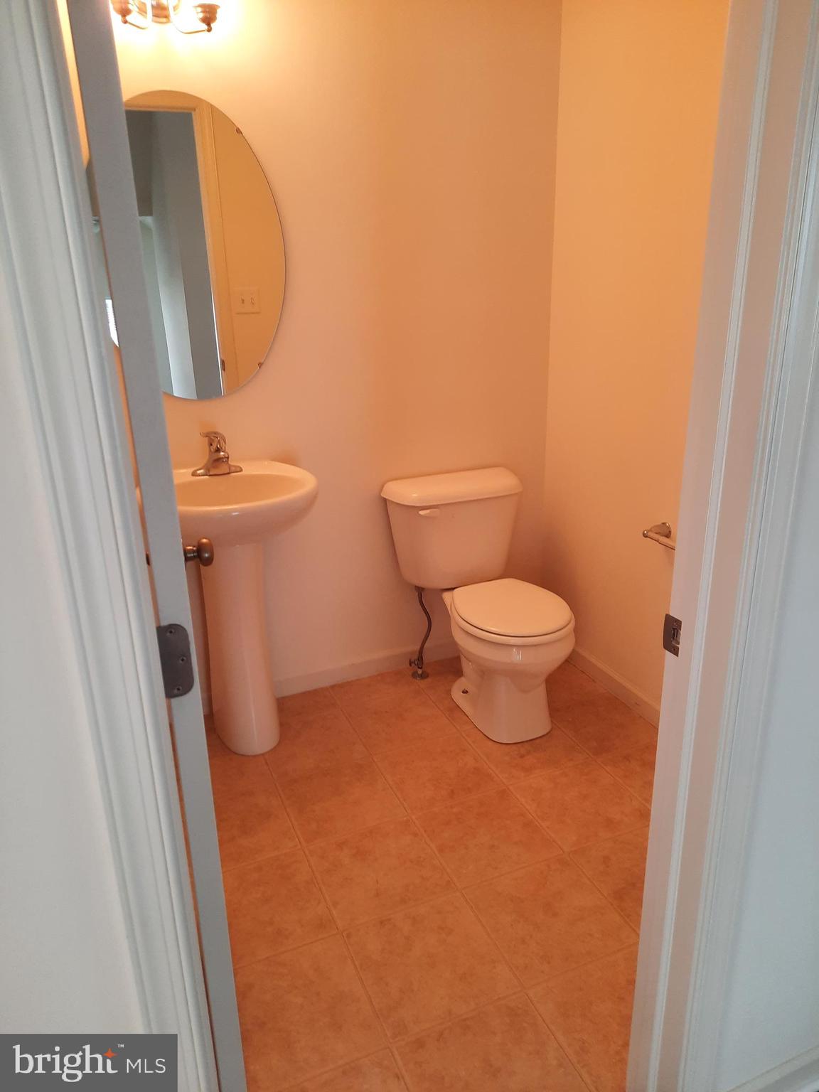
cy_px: 546
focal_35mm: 25
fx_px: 789
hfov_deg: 54.9
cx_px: 410
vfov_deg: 69.4
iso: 100
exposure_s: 1/60
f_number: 2
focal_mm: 4.6
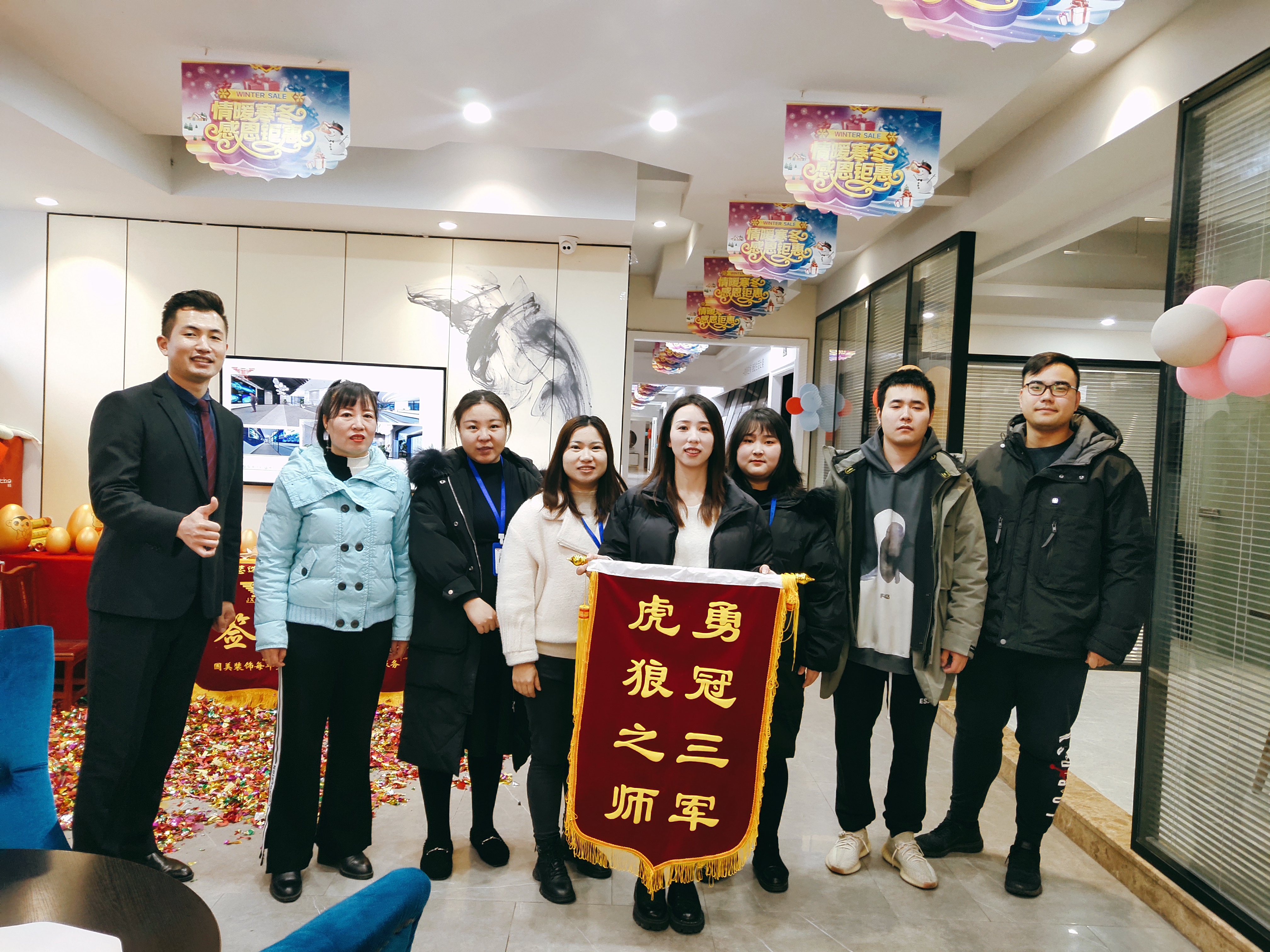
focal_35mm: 29
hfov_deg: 61.7
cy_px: 476
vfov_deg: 48.2
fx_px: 1064
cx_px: 635
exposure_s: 1/50
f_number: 1.8
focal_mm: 4.27
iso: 238
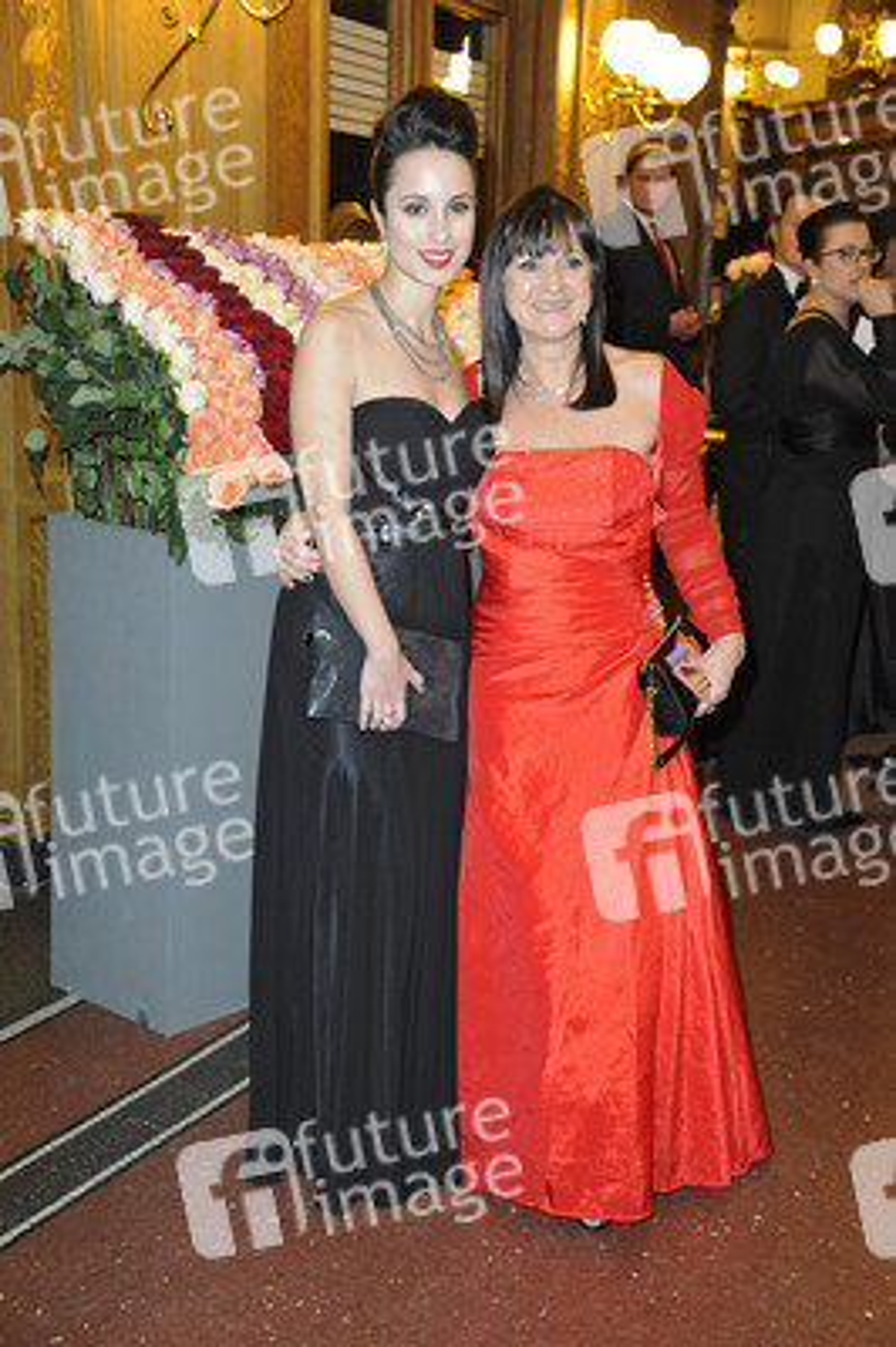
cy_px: 674
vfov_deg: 39.6
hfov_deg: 26.9
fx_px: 1870
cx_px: 448
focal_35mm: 50
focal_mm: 50
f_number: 5.6
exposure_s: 1/40
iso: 2500
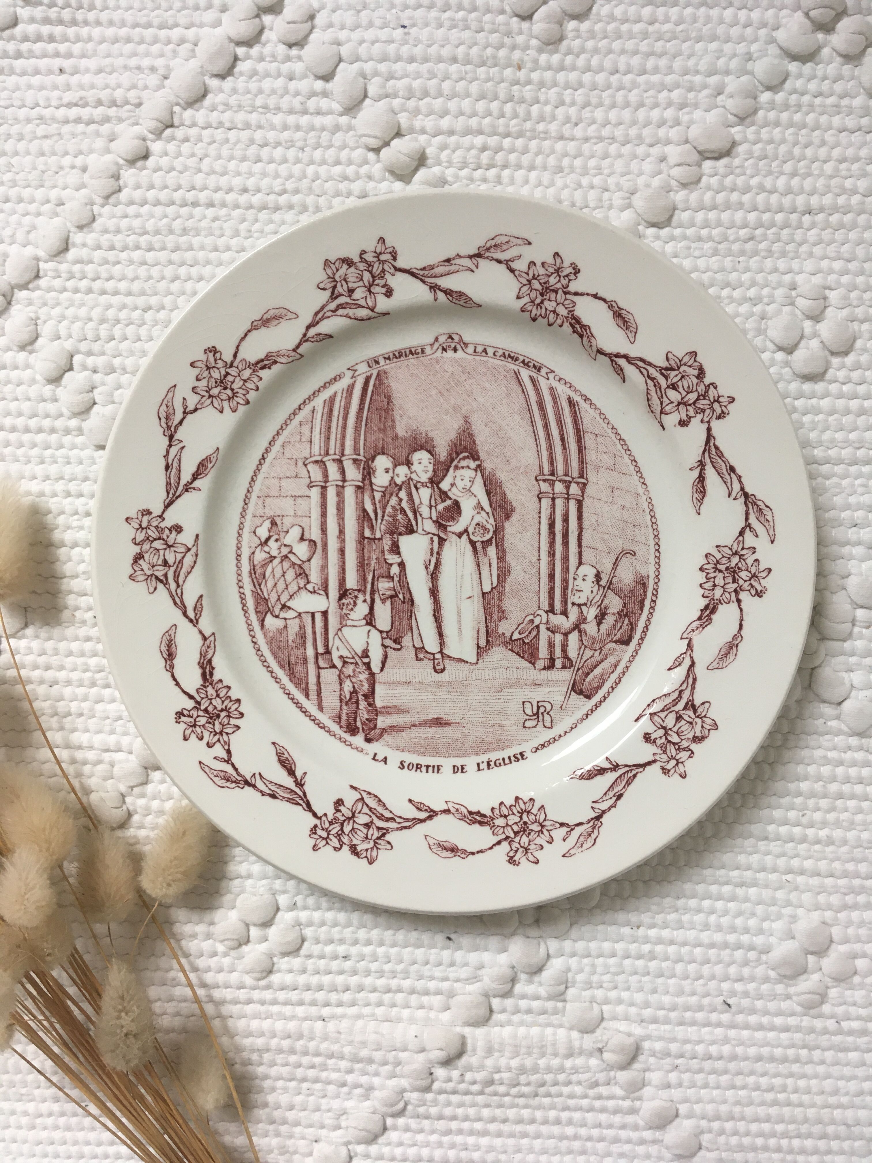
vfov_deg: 61.7
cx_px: 436
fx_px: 974
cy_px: 582
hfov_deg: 48.2
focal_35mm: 29
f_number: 2.2
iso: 32
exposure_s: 1/33
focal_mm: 4.15
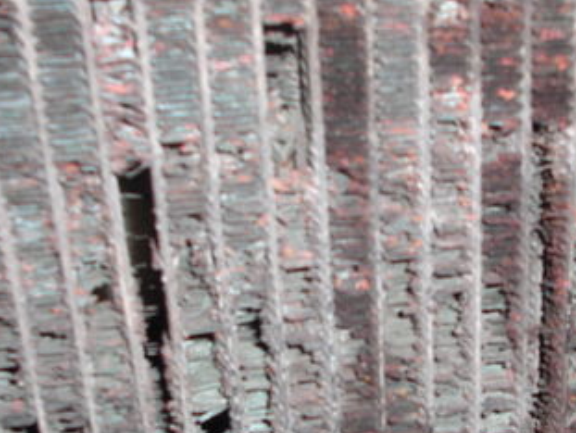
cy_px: 353
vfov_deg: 19.7
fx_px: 1233
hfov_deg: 26.1
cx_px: 393
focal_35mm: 74
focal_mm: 6.3
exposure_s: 1/60
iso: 100
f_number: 2.8
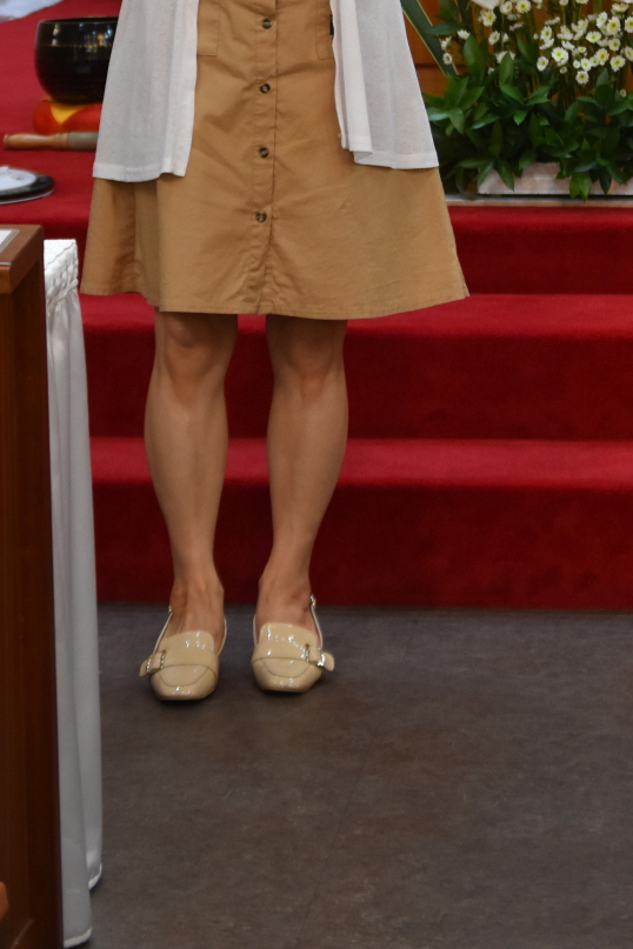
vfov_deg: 13.0
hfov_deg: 8.7
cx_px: 271
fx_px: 4139
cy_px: 55
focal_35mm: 157
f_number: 4
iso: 900
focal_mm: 55
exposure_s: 1/60
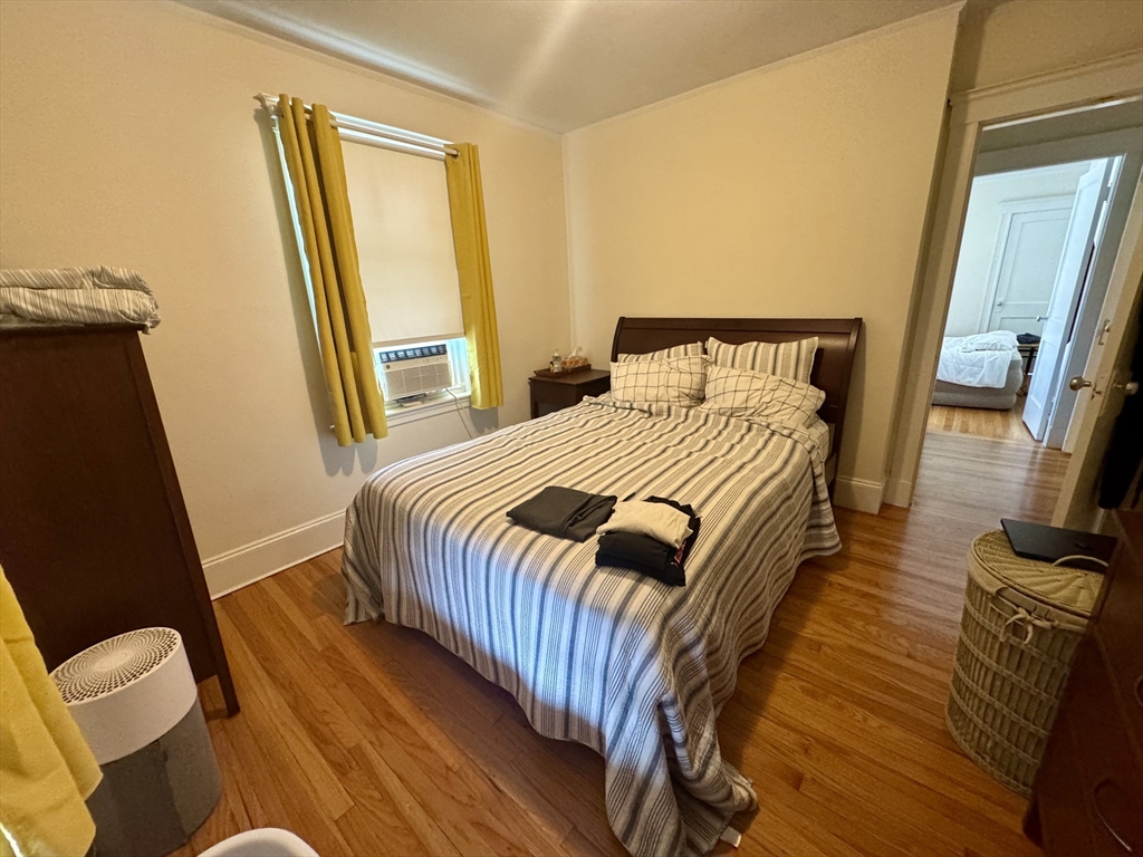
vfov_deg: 85.7
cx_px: 572
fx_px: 462
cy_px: 428
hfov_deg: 102.1
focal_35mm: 14
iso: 500
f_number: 2.2
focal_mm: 2.22
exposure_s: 1/60
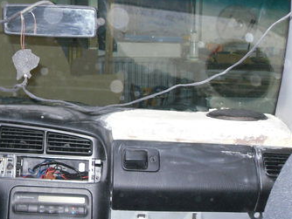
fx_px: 566
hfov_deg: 28.0
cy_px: 92
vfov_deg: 21.9
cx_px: 37
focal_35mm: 67
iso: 200
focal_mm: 6.3
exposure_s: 1/45
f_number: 3.5
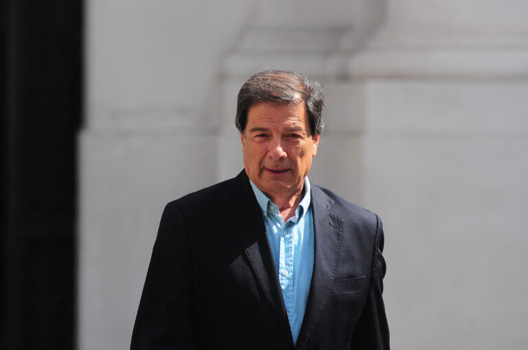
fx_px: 4394
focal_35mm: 300
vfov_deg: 4.6
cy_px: 175
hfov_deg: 6.9
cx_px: 264
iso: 200
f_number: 5
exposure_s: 1/800
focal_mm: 200
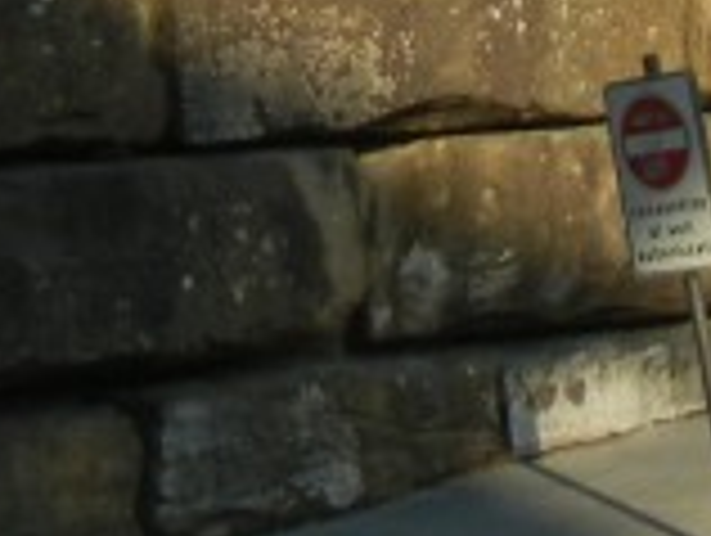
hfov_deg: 9.8
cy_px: -896
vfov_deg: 7.1
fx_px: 3991
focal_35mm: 194
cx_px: 1152
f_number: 7
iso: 160
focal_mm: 5.4
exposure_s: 1/254
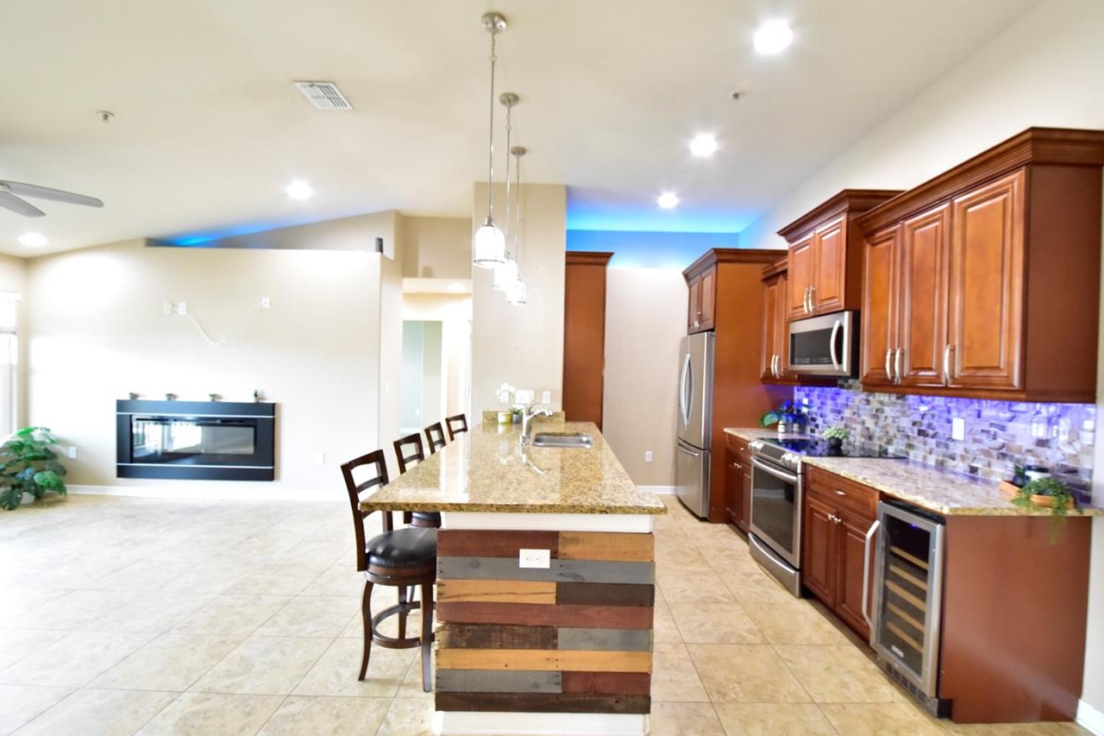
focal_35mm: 15
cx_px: 561
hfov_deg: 100.4
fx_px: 460
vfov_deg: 77.3
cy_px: 377
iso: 4000
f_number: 9
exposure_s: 1/13
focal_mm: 12
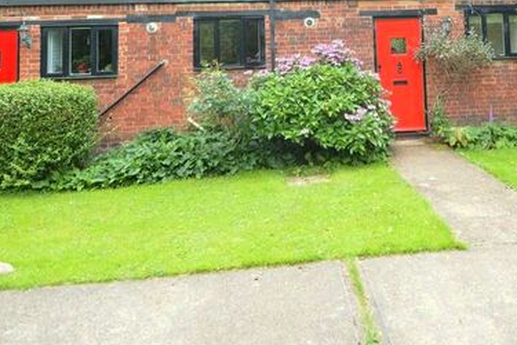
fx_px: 402
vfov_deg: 42.3
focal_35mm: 28
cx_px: 347
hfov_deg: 63.7
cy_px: 29
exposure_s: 1/60
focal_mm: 10
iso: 100
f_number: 4
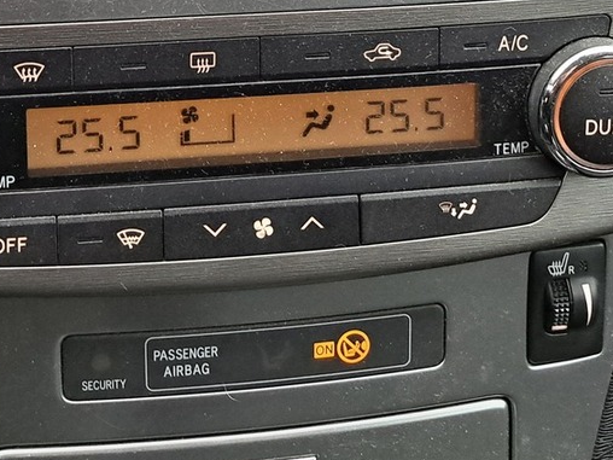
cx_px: 175
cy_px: -145
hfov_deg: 28.3
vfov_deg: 19.8
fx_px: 1204
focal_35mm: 68
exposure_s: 1/50
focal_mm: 5.23
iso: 160
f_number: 1.8
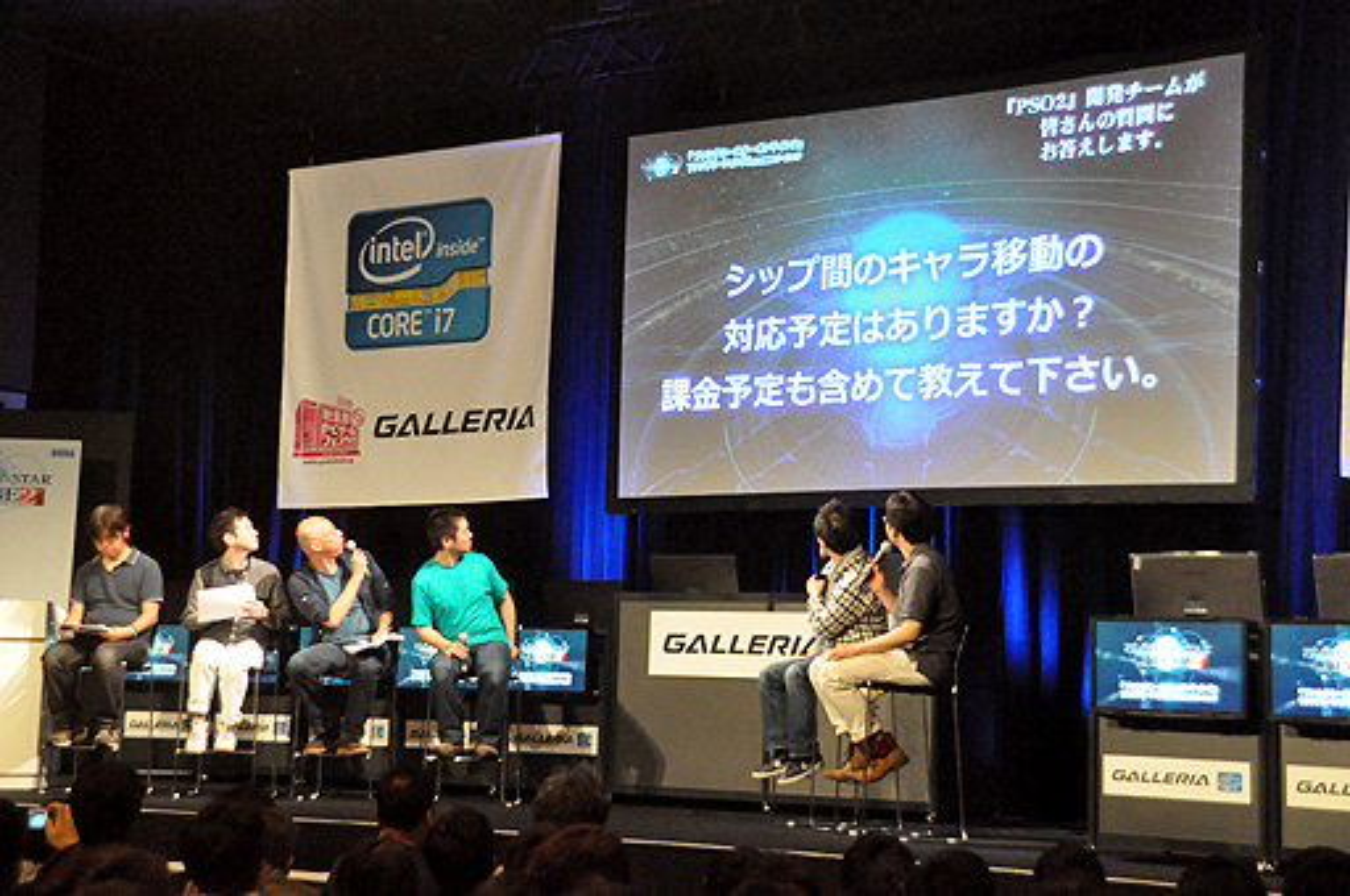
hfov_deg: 30.5
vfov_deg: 20.6
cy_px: 448
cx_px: 675
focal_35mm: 66
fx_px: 2472
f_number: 6.3
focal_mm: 44
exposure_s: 1/160
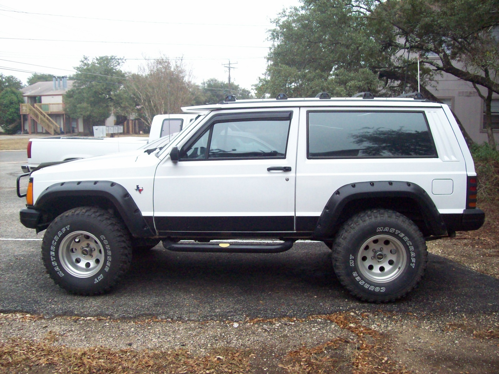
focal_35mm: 36
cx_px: 250
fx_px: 519
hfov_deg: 51.4
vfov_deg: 39.6
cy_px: 187
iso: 261
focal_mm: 6
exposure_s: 1/128
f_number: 2.7
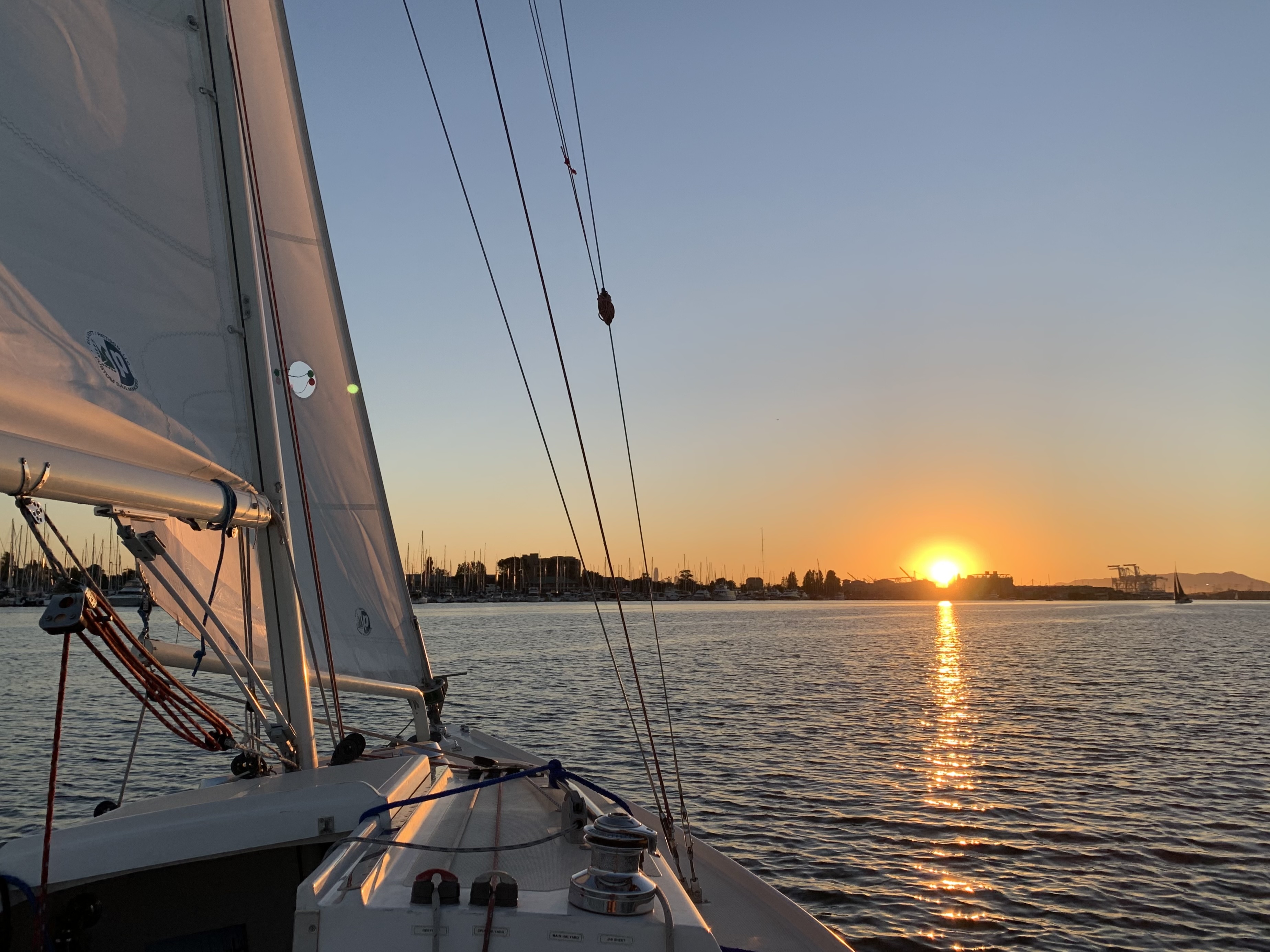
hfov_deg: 67.3
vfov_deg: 53.1
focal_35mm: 26
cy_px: 476
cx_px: 635
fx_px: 954
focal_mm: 4.25
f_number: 1.8
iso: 25
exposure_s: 1/1054
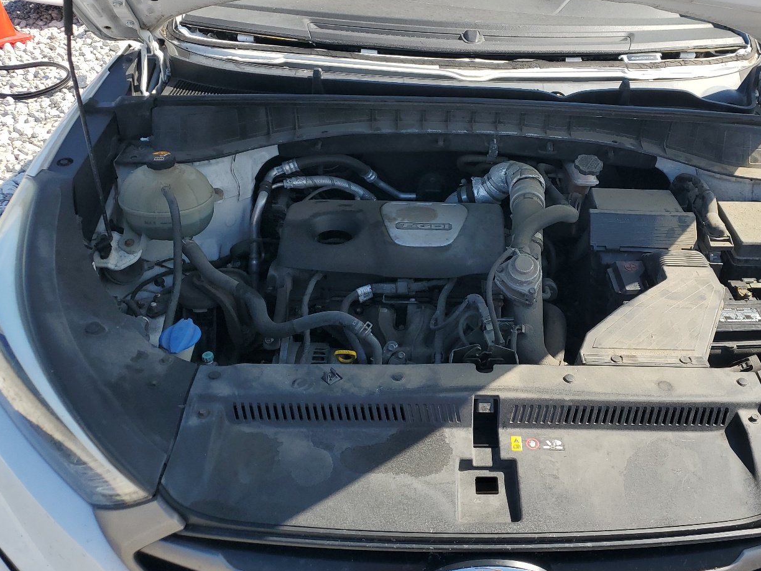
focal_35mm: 34
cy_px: 218
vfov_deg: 41.5
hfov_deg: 53.1
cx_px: 495
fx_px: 747
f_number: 1.5
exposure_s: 1/1667
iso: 50
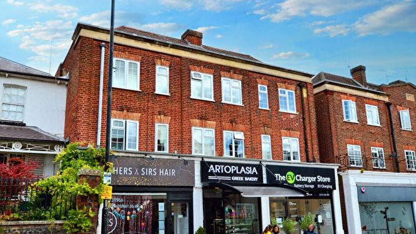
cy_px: 129
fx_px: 364
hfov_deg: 59.5
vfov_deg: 35.6
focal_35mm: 33
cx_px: 208
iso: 400
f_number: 11
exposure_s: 1/400
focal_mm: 20
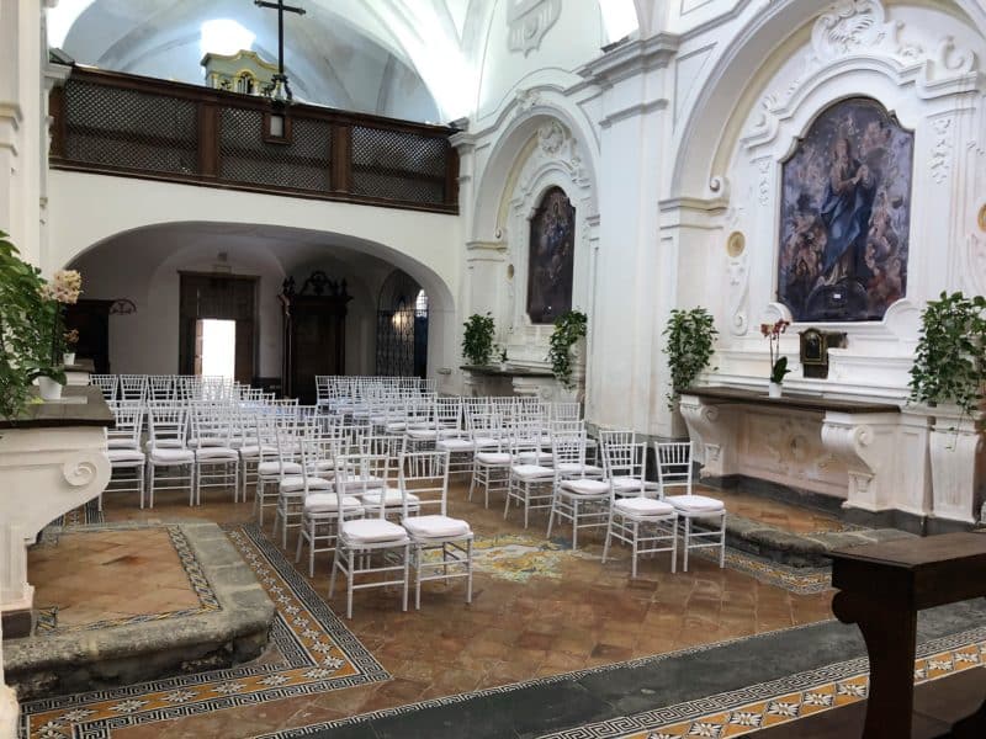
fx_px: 798
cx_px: 493
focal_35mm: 28
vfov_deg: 49.7
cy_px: 370
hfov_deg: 63.4
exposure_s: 1/17
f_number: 1.8
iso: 40
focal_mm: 3.99
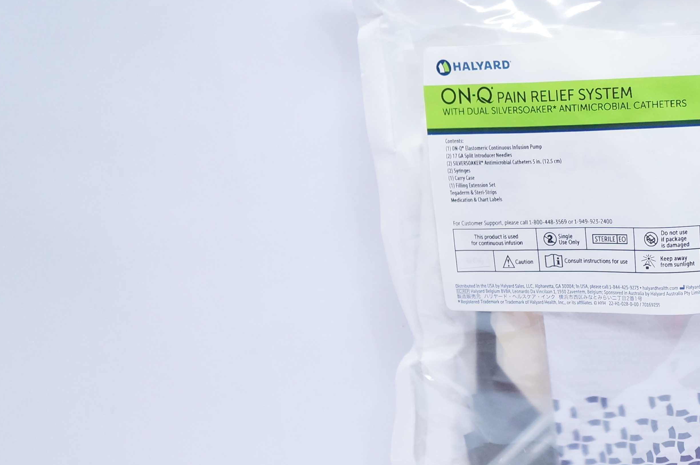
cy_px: 284
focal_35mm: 69
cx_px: 678
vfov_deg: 19.7
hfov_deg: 27.8
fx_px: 1340
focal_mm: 23
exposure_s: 1/125
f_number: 4
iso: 800
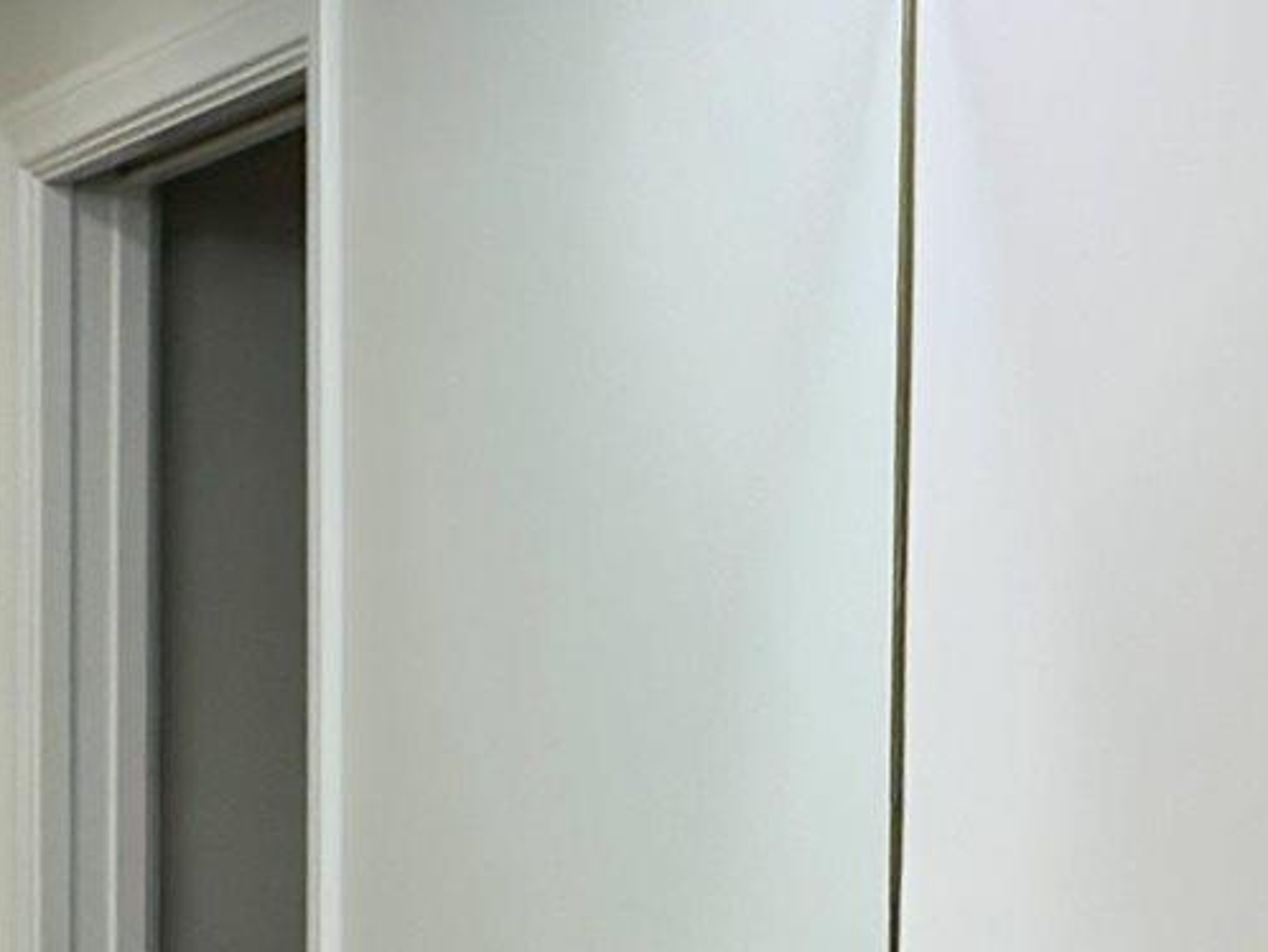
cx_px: 199
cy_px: 1322
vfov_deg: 9.8
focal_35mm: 148
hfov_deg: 13.3
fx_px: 5424
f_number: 1.78
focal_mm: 6.76
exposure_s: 1/210
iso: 160
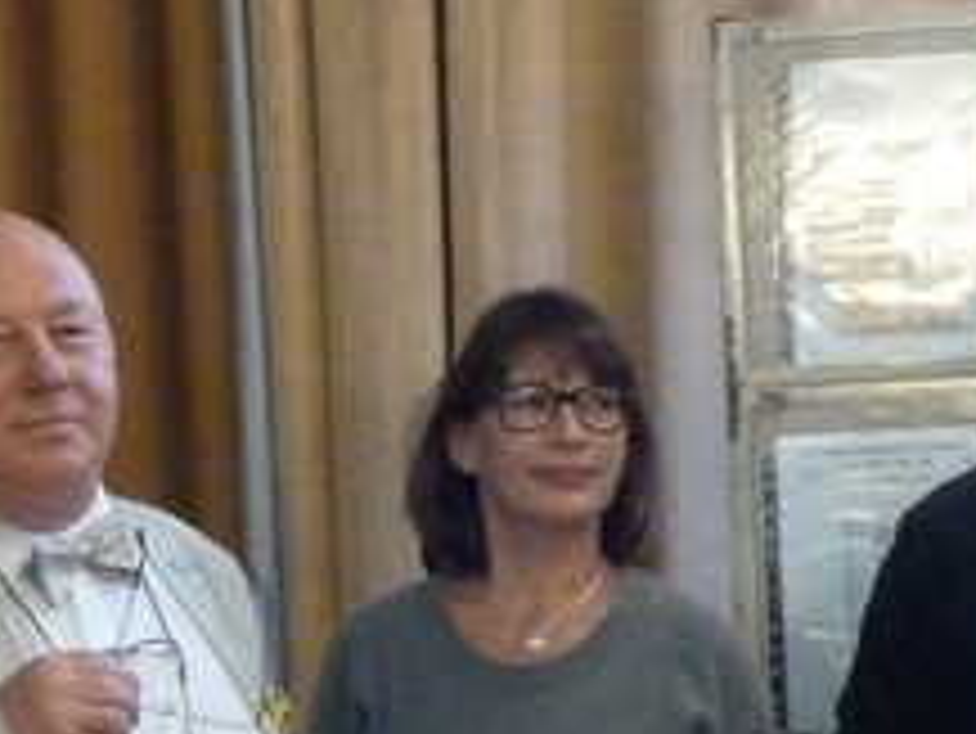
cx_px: 247
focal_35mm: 155
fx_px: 4373
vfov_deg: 9.5
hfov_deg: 12.7
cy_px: 874
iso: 800
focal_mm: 6.9
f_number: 3.7
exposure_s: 1/10
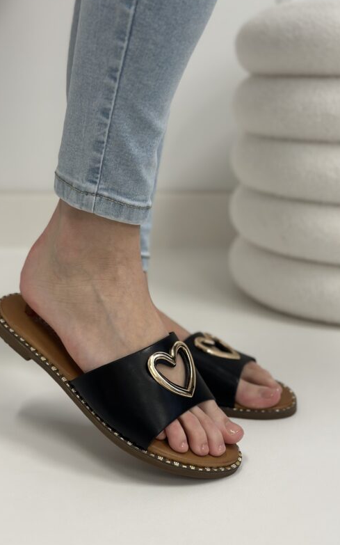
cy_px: 269
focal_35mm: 52
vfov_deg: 38.9
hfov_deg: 24.9
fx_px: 771
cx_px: 179
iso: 125
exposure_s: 1/100
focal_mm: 6.86
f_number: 1.78
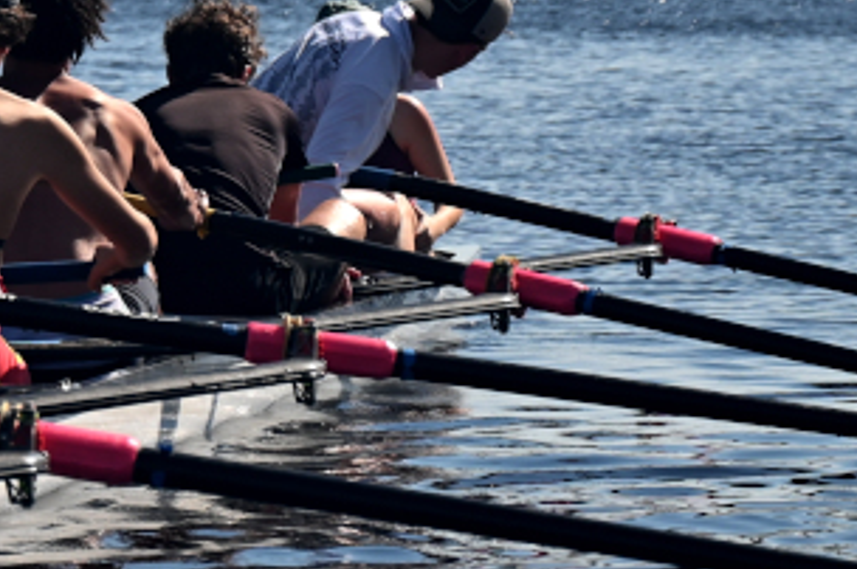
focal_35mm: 359
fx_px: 8537
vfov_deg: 3.8
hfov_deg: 5.7
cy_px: 183
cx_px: -479
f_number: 6.3
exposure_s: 1/250
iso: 140
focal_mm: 91
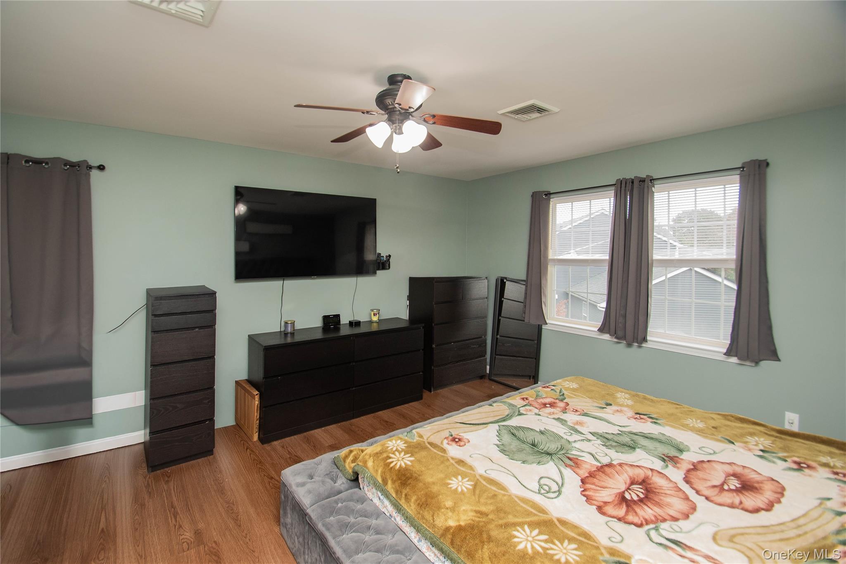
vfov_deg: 77.3
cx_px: 423
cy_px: 282
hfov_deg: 100.4
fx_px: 352
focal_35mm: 15
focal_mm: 10
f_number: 5.6
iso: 500
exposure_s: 1/60
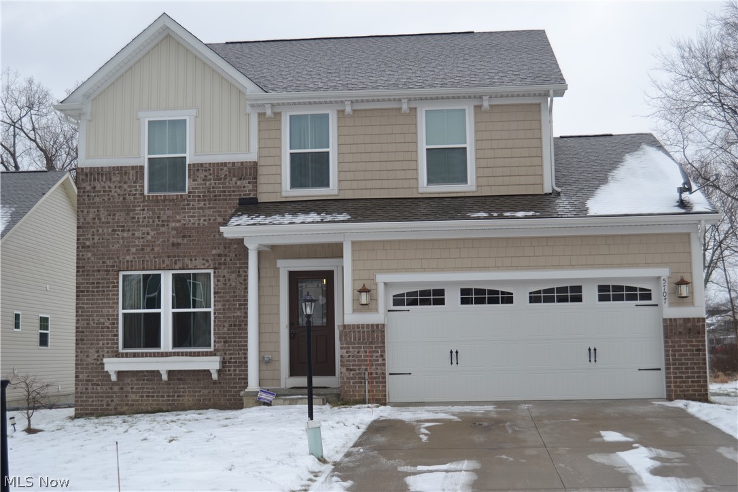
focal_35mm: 51
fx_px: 1045
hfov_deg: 38.9
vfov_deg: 26.5
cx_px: 369
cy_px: 246
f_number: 6.3
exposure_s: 1/160
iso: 100
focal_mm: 34
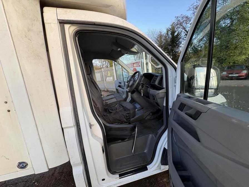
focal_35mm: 14
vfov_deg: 85.7
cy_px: 94
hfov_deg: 102.1
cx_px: 124
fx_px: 101
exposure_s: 1/128
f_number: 2.2
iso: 40
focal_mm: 2.22
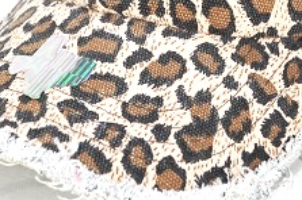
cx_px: 204
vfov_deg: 12.8
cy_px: -46
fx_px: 871
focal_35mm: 104
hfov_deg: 19.6
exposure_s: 1/160
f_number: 6.3
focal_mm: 24
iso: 200
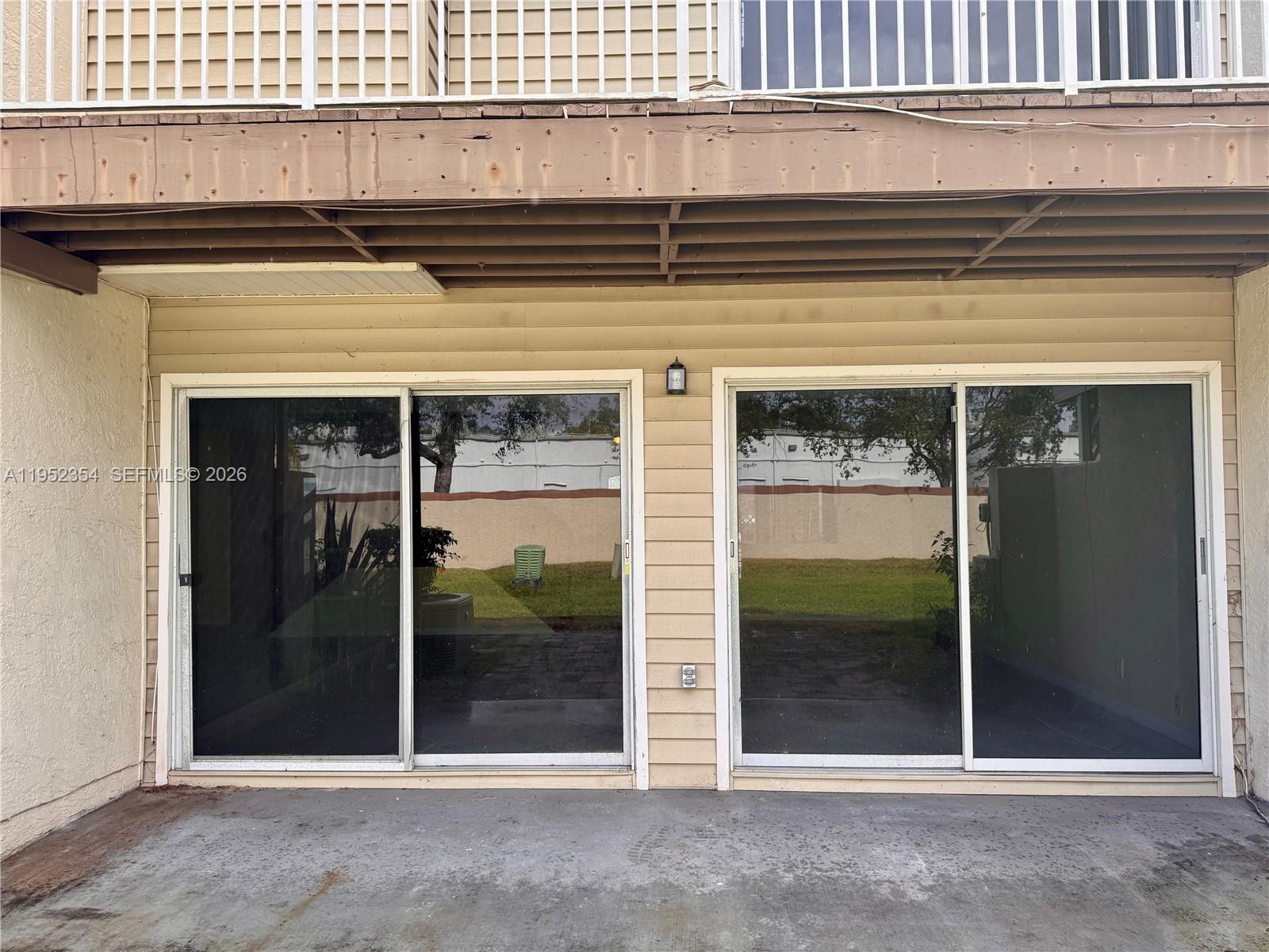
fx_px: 880
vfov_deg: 56.8
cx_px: 634
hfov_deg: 71.6
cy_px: 476
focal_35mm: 24
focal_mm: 6.76
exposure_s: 1/1010
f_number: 1.78
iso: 80
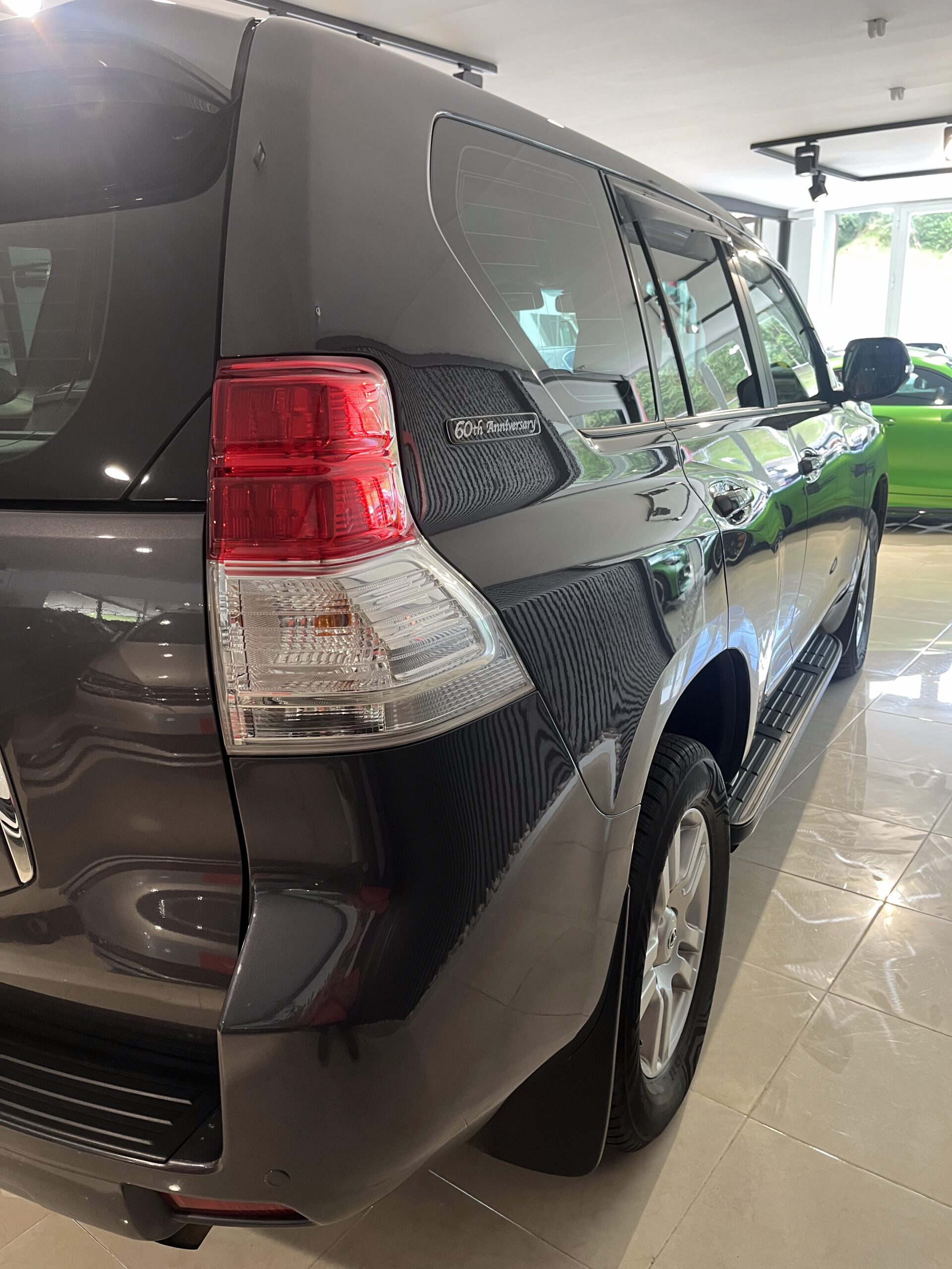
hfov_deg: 53.1
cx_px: 476
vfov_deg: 67.3
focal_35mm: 26
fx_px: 953
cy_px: 634
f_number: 1.6
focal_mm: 5.1
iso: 125
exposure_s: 1/50
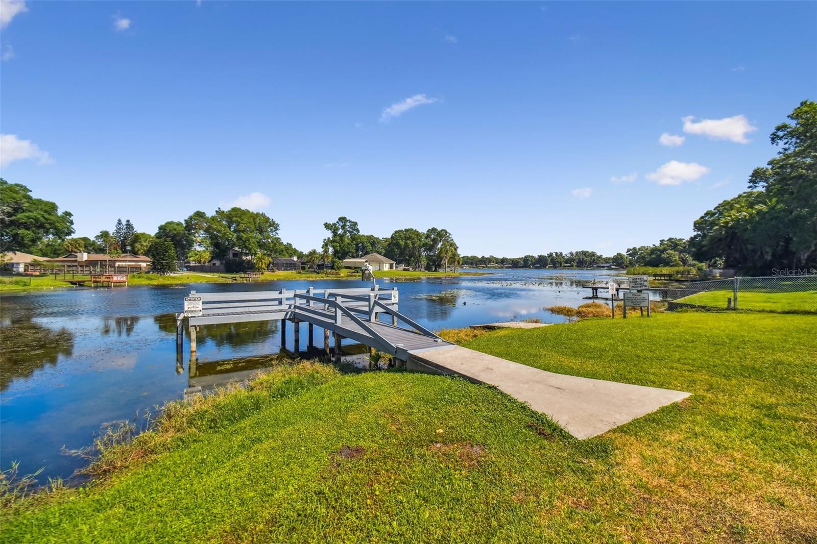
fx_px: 340
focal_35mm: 15
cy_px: 272
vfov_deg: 77.3
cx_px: 408
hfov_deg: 100.4
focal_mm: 10
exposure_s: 1/1000
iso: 100
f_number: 7.1
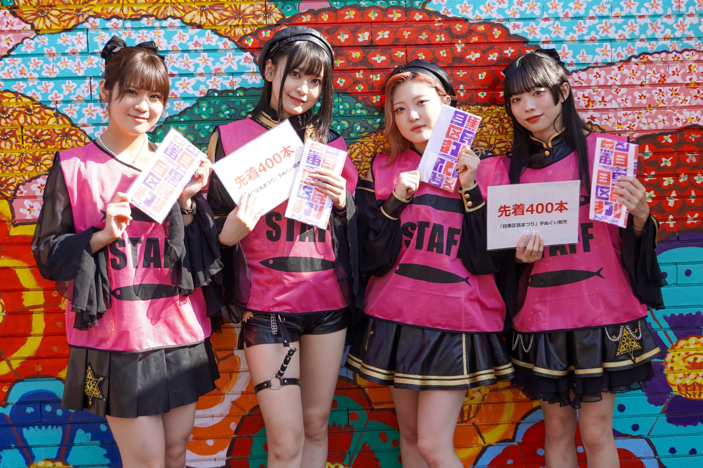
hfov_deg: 47.9
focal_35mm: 40
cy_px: 234
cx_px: 352
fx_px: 791
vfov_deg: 33.0
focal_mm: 27
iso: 100
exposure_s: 1/200
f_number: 4.5
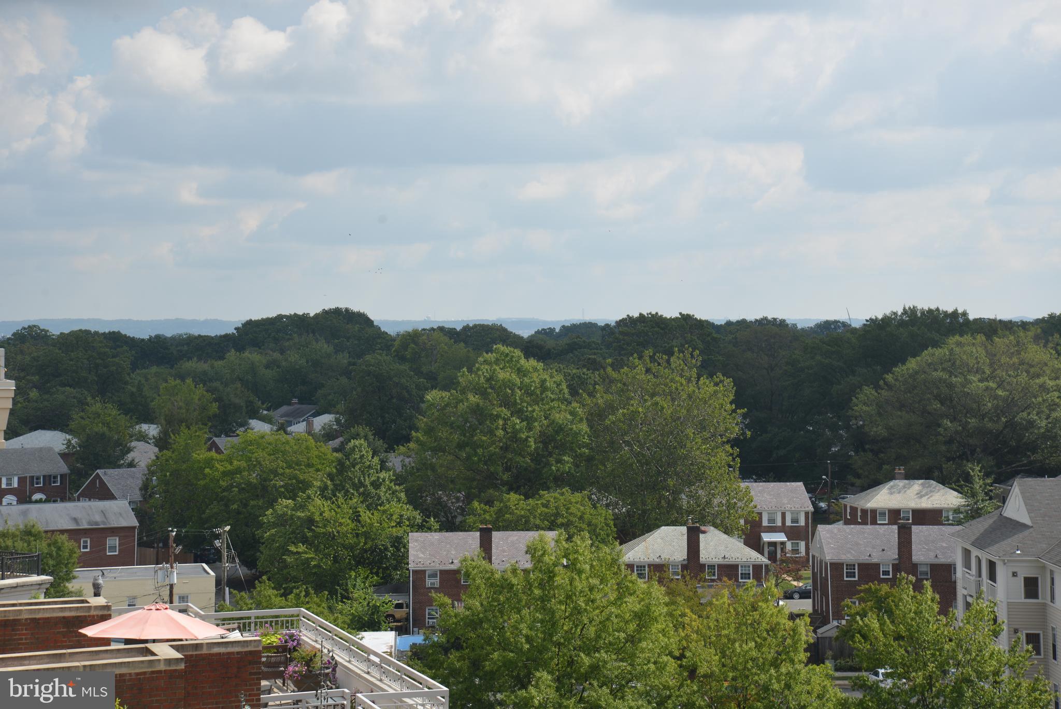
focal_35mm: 85
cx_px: 530
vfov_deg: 16.1
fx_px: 2506
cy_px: 354
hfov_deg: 23.9
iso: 140
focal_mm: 85
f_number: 8
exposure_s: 1/250
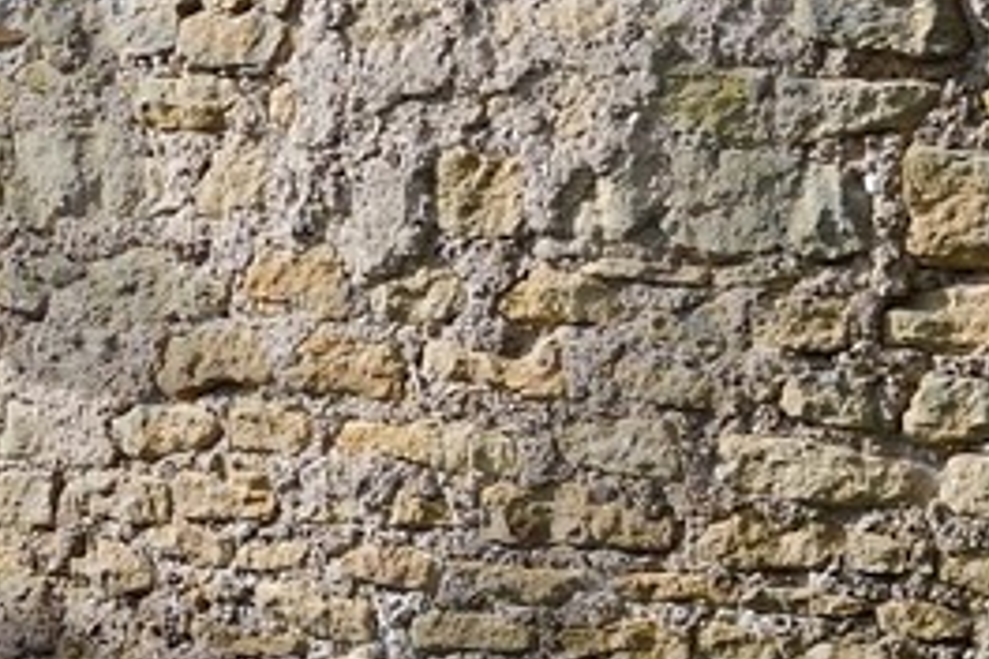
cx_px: -719
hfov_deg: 6.7
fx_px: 8323
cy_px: -210
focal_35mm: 303
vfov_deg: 4.5
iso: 200
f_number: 9
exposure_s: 1/200
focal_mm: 50
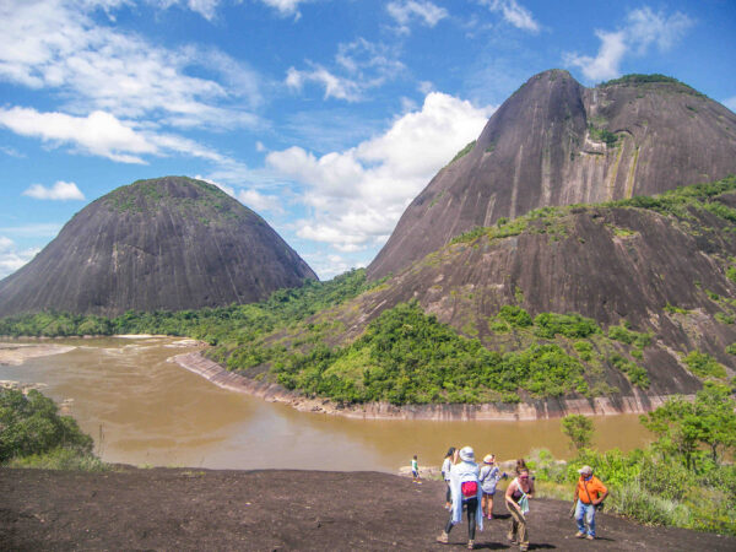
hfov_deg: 71.6
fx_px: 510
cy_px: 276
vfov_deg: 56.8
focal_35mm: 24
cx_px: 368
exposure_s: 1/1600
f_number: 2.8
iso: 50
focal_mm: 5
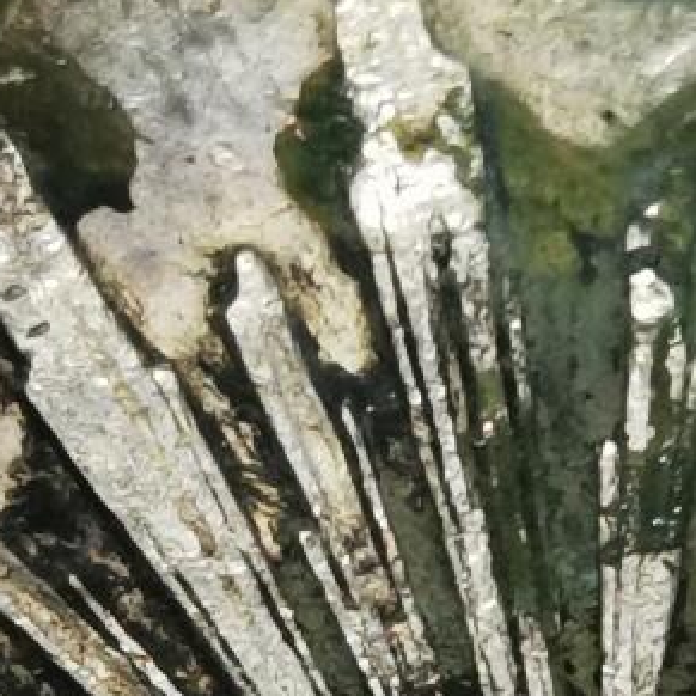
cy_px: 1019
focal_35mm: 361
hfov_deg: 4.9
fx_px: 8212
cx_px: 440
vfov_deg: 4.8
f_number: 1.9
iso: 100
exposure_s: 1/100
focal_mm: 6.67
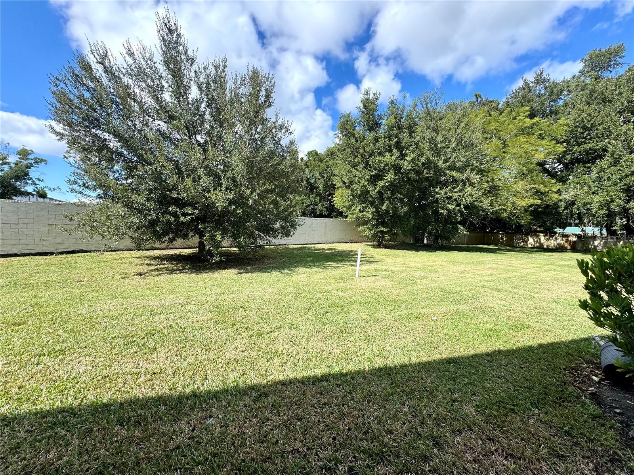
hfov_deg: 102.1
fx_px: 256
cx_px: 317
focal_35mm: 14
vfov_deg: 85.7
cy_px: 238
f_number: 2.2
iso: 50
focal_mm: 2.22
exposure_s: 1/1020
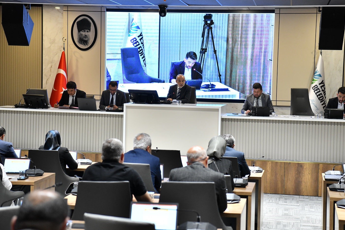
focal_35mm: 75
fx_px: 719
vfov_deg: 18.2
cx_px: 181
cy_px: 114
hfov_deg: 27.0
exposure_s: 1/125
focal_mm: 70
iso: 1600
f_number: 3.5
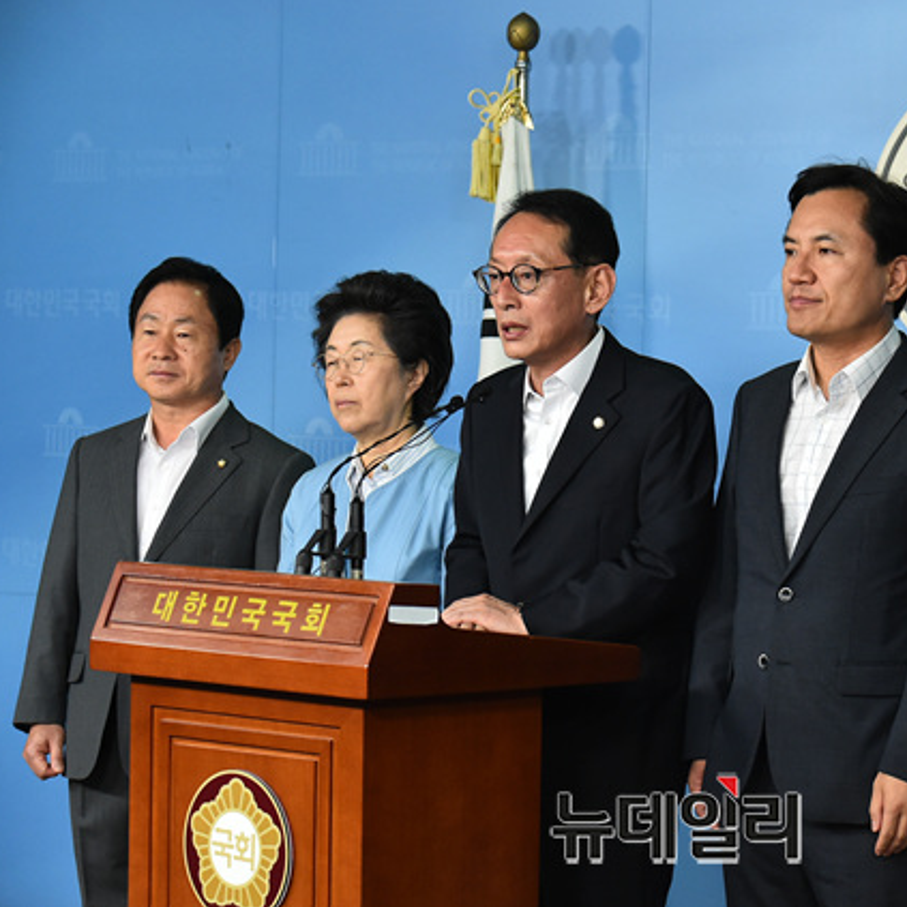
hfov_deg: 12.9
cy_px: 452
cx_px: 671
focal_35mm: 135
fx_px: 4002
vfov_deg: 12.9
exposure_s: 1/400
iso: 5000
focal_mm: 105
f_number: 5.6
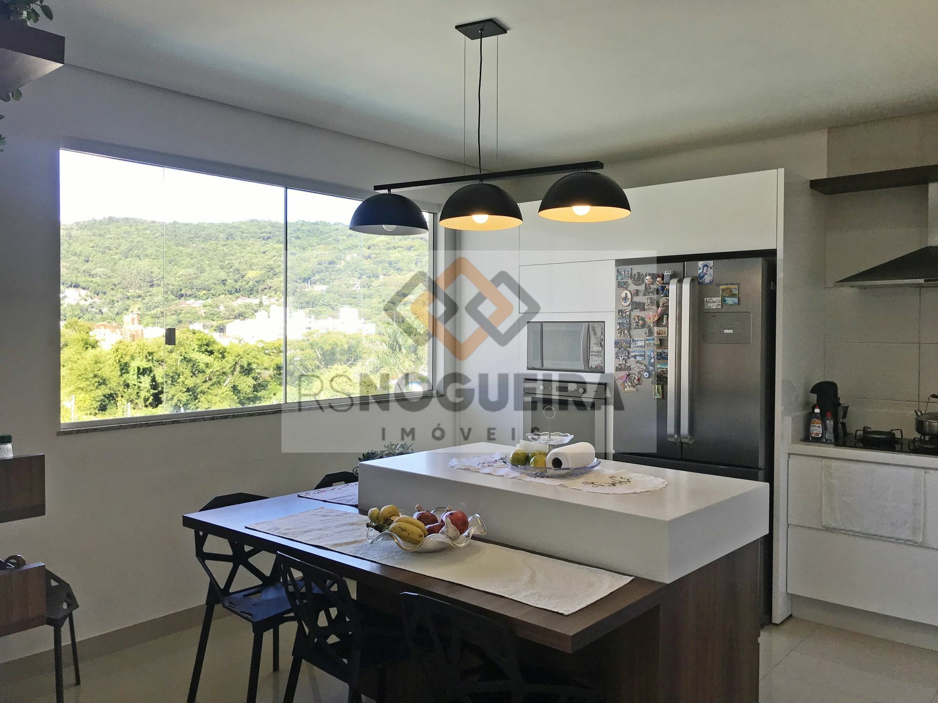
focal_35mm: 28
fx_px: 759
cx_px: 469
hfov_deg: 63.4
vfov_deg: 49.7
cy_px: 352
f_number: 1.8
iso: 20
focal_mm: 3.99
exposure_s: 1/300
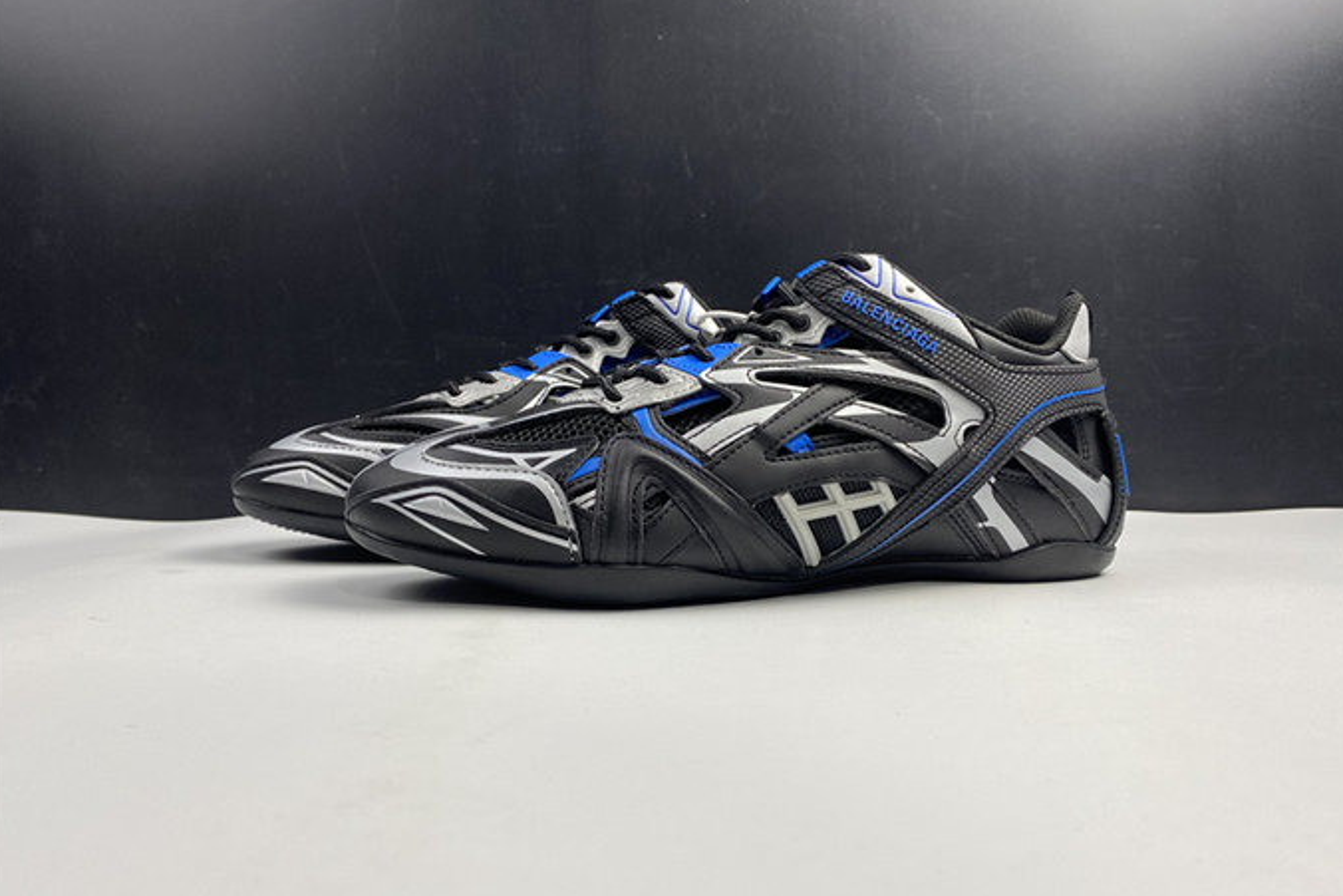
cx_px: 683
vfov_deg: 46.4
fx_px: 1045
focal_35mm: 28
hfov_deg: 65.5
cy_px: 482
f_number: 1.8
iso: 80
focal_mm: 4.25
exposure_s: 1/122
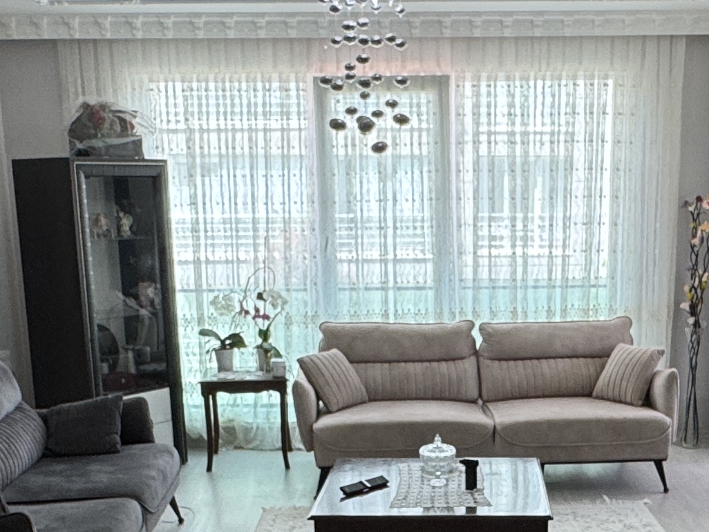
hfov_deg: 34.8
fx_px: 1127
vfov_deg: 25.9
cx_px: 433
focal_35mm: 55
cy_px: 459
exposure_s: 1/100
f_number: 2.2
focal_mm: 2.22
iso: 80
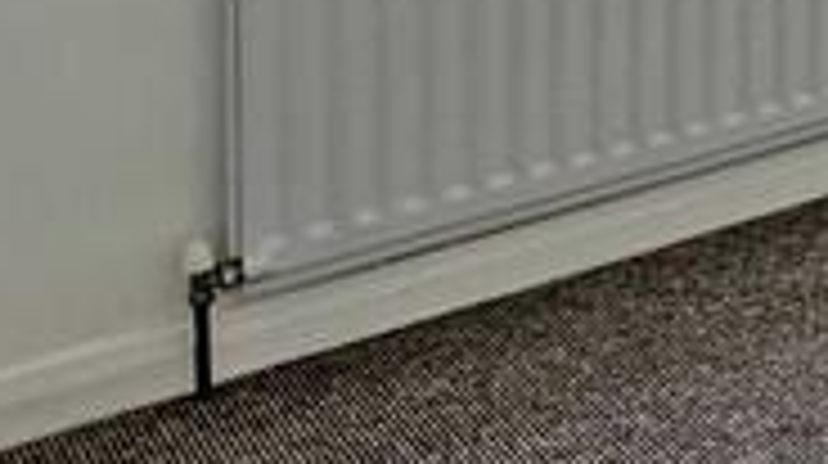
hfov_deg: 18.5
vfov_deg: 13.2
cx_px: 1557
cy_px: -284
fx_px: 1864
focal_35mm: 85
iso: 40
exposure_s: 1/175
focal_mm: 2.22
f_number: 2.2
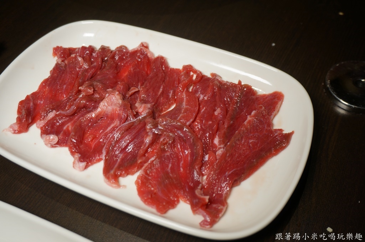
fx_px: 395
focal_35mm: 39
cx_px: 182
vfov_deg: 34.1
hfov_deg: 49.6
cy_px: 121
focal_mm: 26
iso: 125
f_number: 4.5
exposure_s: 1/60
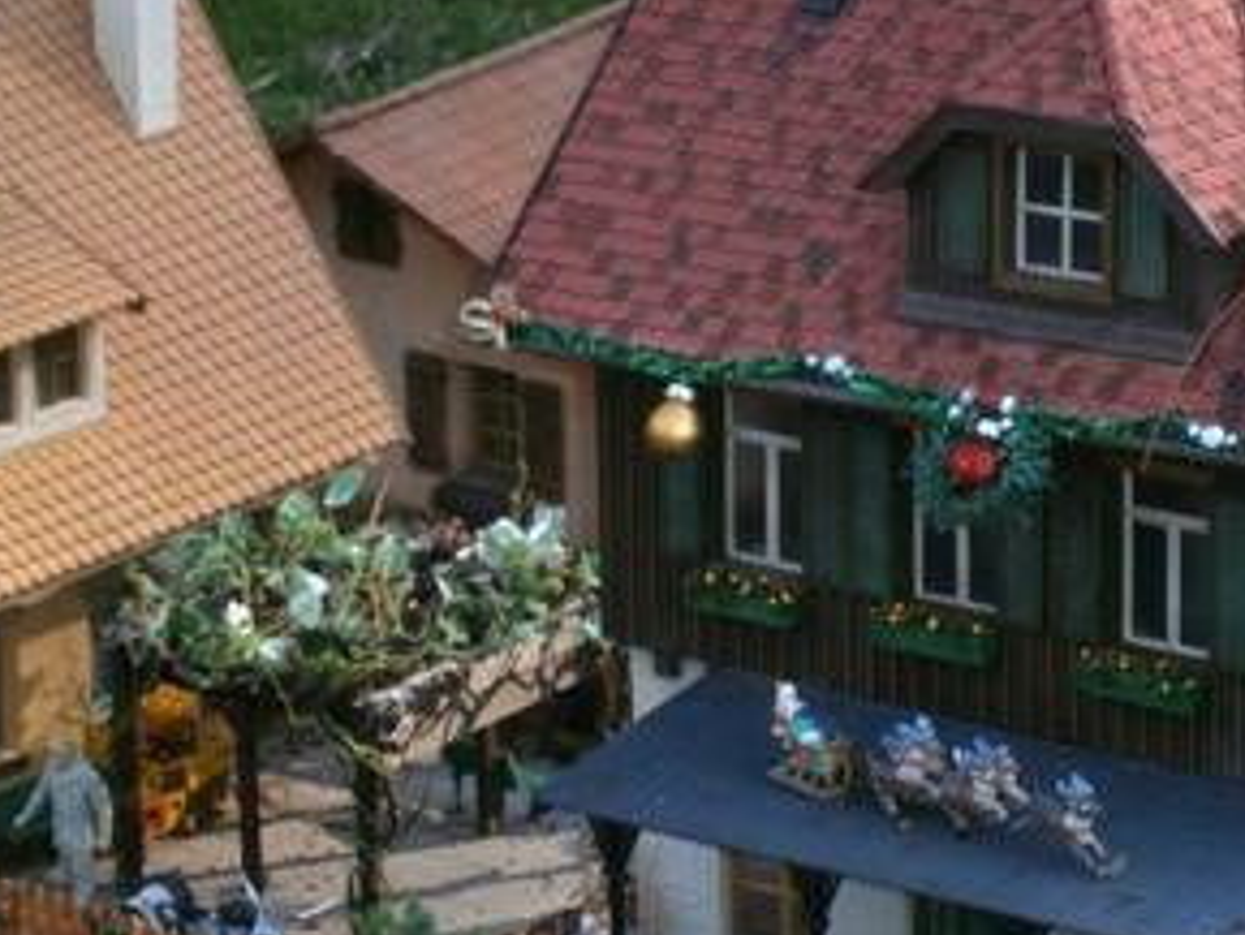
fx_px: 8096
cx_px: 741
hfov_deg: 8.8
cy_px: 549
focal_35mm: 225
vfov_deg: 6.6
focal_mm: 23.5
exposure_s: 1/125
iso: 125
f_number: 6.5
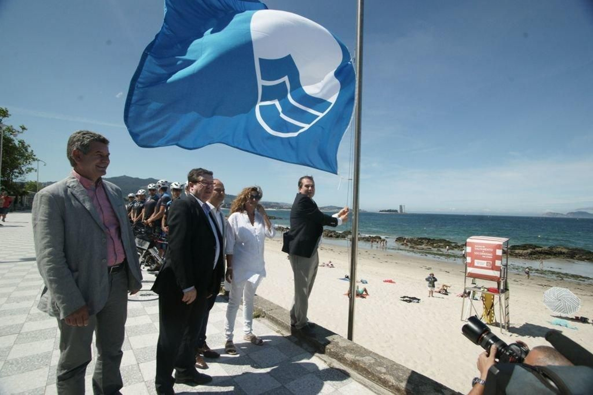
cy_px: 198
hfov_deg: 93.3
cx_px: 296
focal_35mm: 17
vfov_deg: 70.5
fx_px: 280
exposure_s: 1/1250
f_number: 10
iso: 800
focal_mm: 17
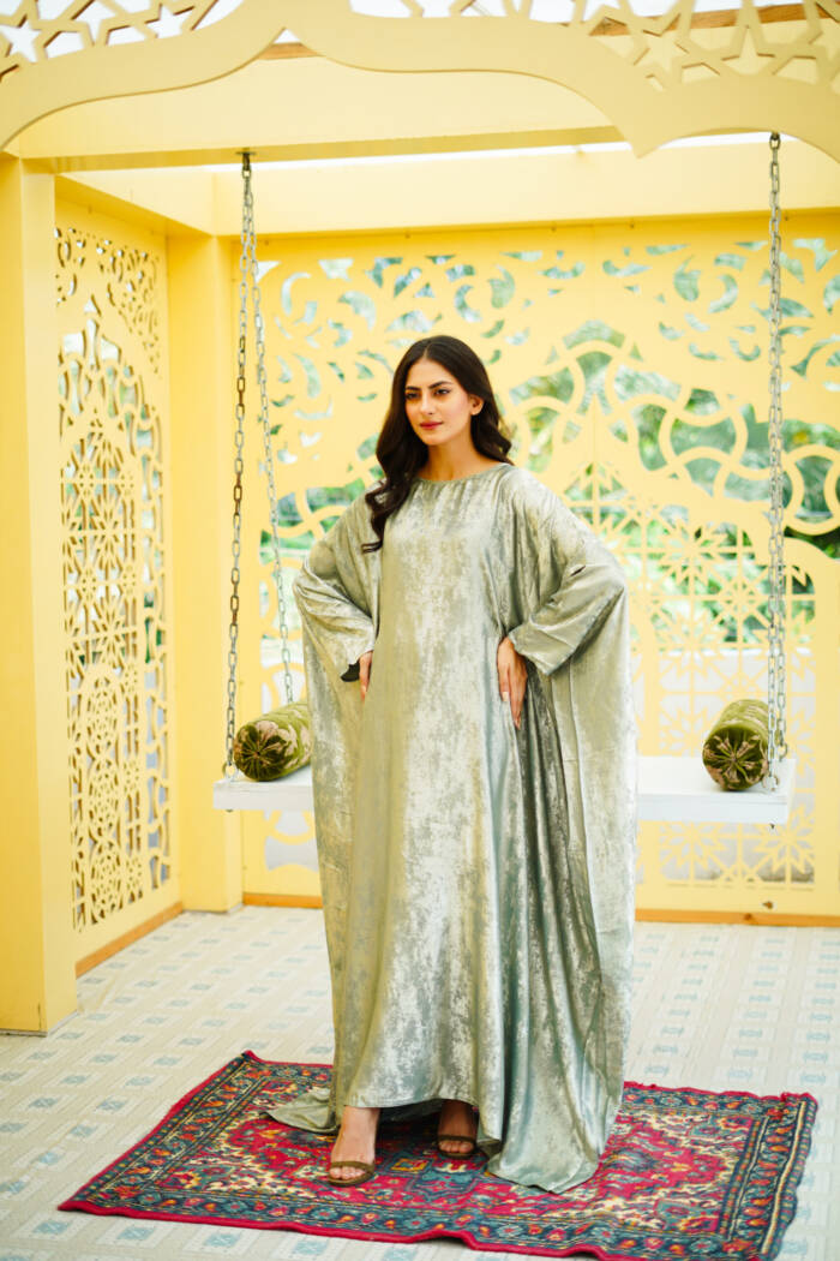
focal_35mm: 50
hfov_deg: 27.0
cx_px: 420
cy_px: 630
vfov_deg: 39.6
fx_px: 1750
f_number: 2
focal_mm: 50
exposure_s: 1/1000
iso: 100
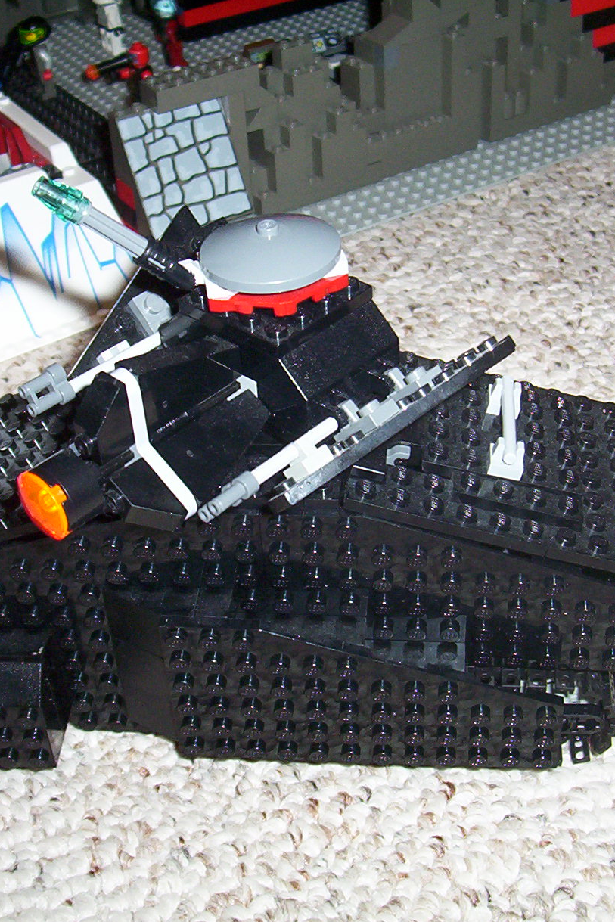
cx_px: 336
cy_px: 458
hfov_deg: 22.6
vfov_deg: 33.4
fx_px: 1537
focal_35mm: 60
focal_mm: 5.77
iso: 140
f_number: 2.73
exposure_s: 1/60
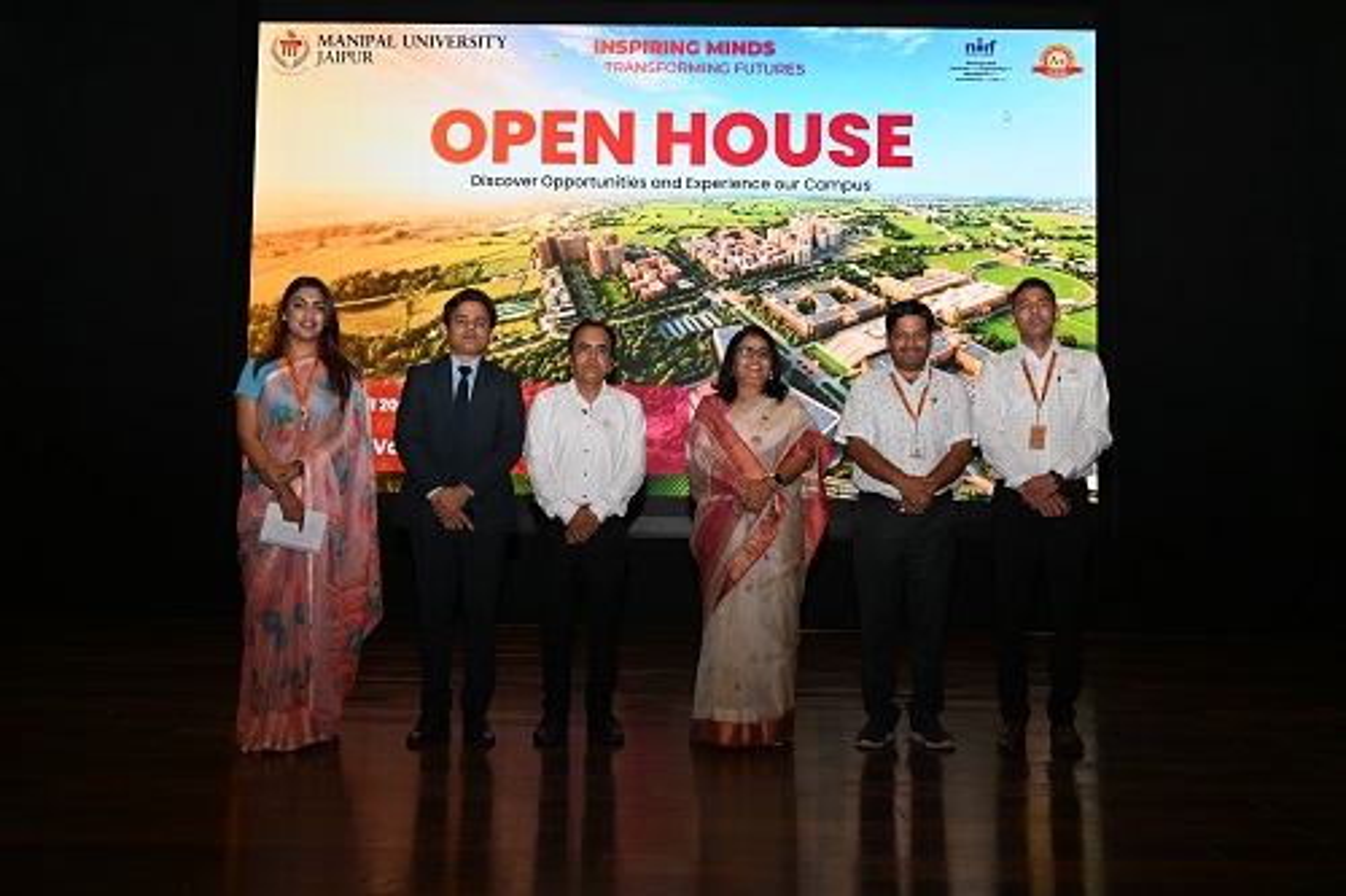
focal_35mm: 34
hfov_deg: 56.2
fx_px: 1261
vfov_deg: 39.1
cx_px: 673
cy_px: 448
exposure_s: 1/60
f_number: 4
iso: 100
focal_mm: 22.5
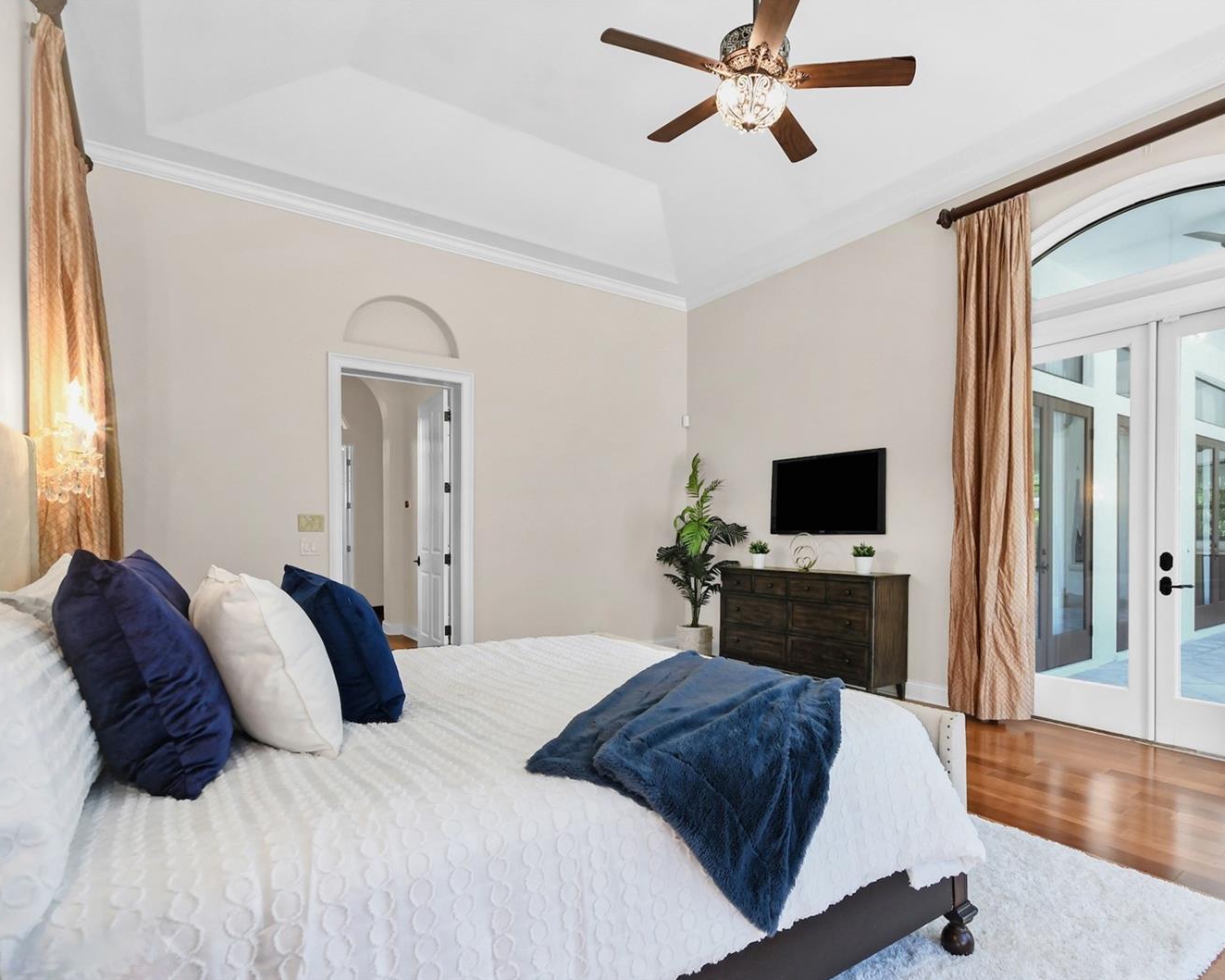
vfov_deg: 77.0
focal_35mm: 17
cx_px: 670
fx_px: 616
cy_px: 490
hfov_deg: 89.4
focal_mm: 10
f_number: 10
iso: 250
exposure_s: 1/8
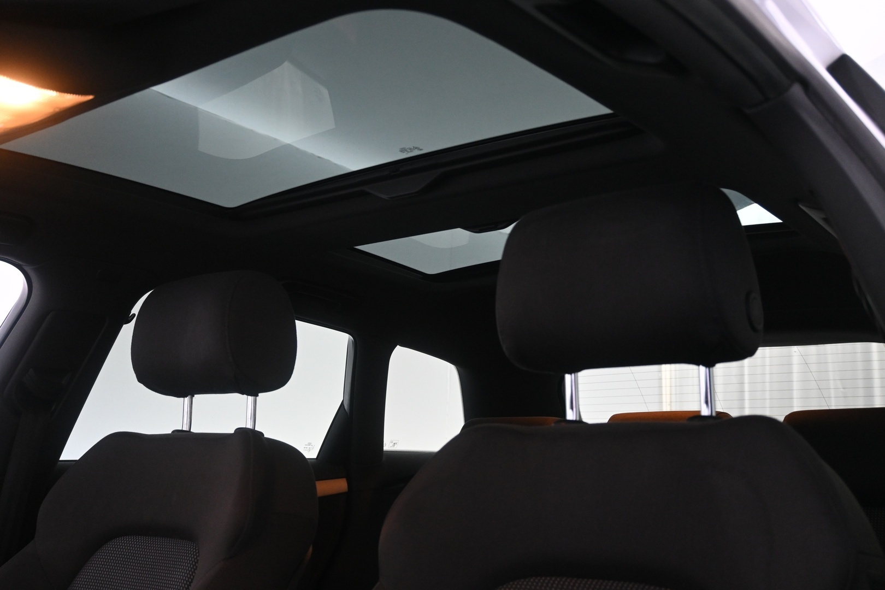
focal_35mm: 37
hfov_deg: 52.2
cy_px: 295
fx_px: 903
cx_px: 442
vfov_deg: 36.2
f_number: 4.2
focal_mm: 24.5
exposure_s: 1/40
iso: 1800
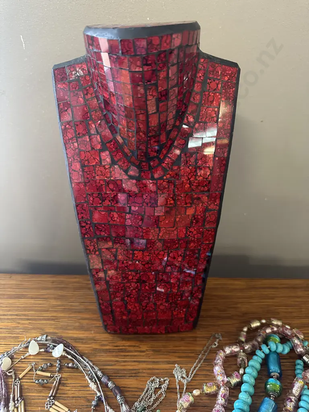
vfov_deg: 71.6
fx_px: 286
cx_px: 154
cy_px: 206
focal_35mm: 24
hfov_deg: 56.8
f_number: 1.78
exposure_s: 1/50
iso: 400
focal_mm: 6.86
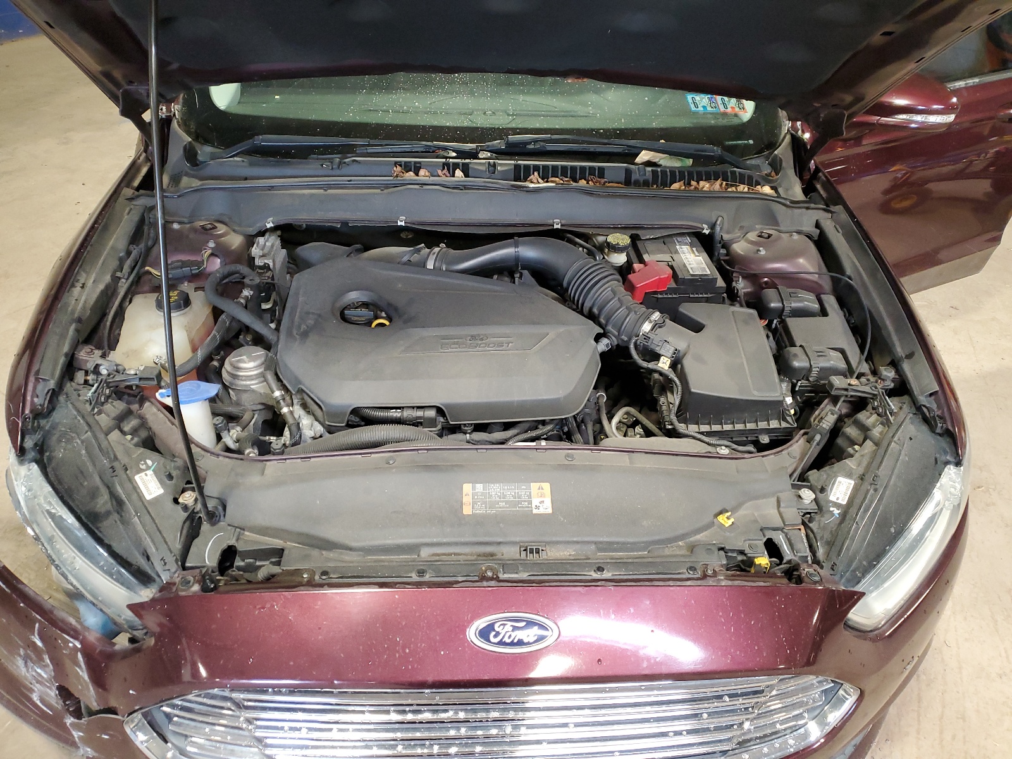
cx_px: 506
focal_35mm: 26
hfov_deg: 67.3
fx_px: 760
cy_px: 380
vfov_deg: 53.1
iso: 217
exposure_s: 1/60.2
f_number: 1.5
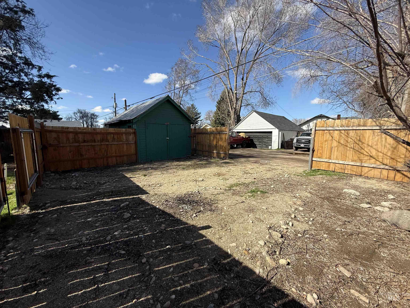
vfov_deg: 85.7
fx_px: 166
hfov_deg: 102.1
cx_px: 205
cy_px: 154
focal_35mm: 14
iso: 64
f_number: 2.2
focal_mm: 2.22
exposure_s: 1/1613
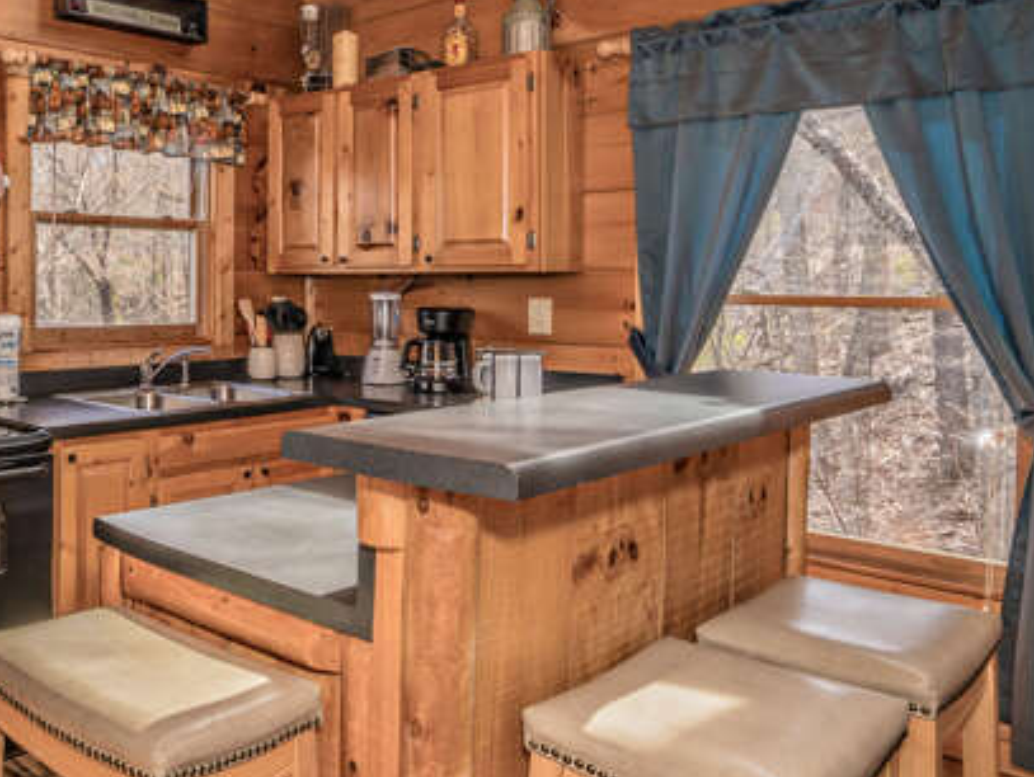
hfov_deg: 53.3
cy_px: 335
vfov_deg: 48.2
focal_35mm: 29
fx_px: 867
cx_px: 89
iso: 400
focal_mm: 16
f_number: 8
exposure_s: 1/125
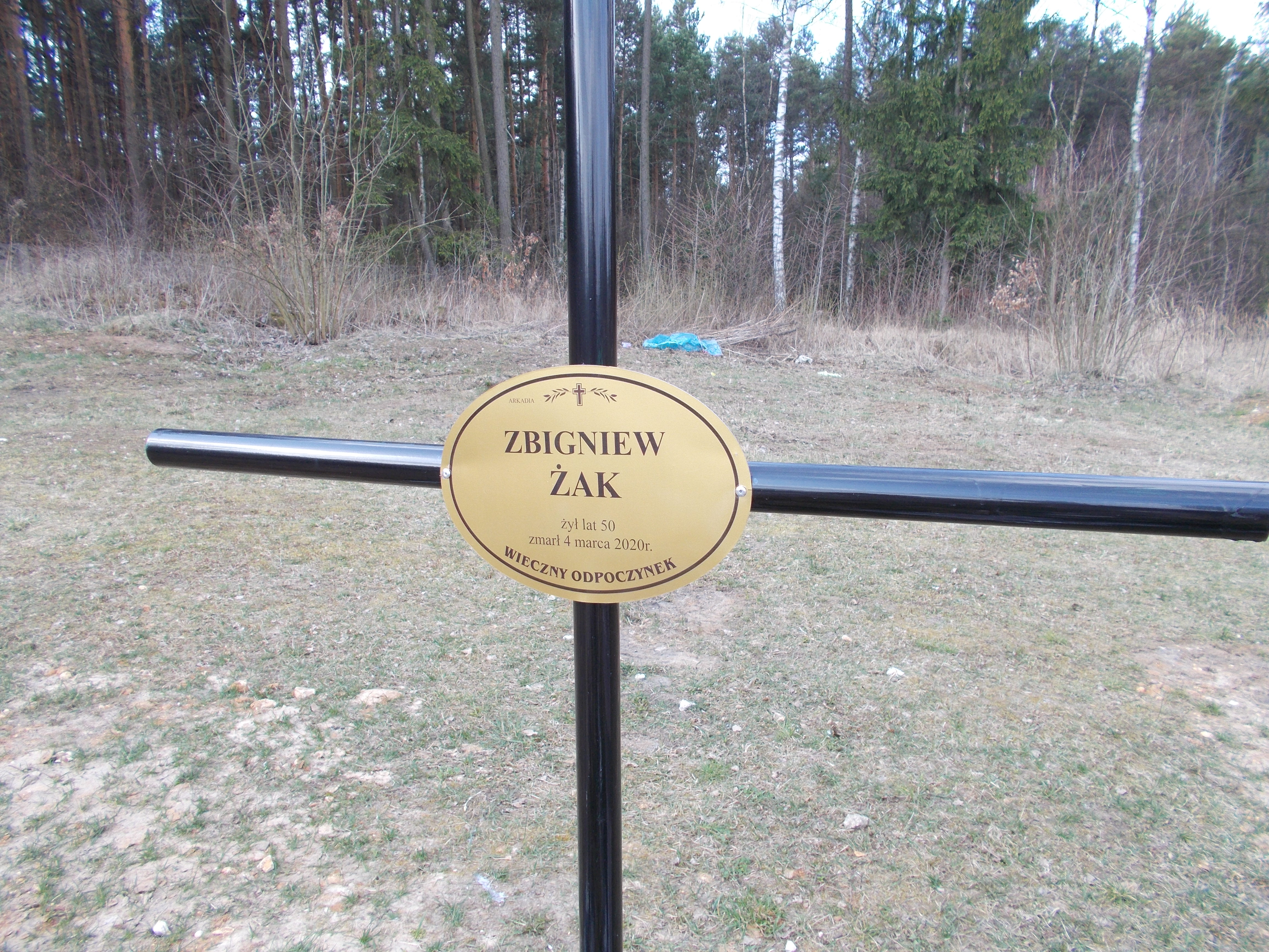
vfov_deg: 53.1
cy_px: 476
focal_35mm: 26
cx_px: 634
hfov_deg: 67.3
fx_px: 953
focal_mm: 4.6
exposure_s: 1/100
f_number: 3.2
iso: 80
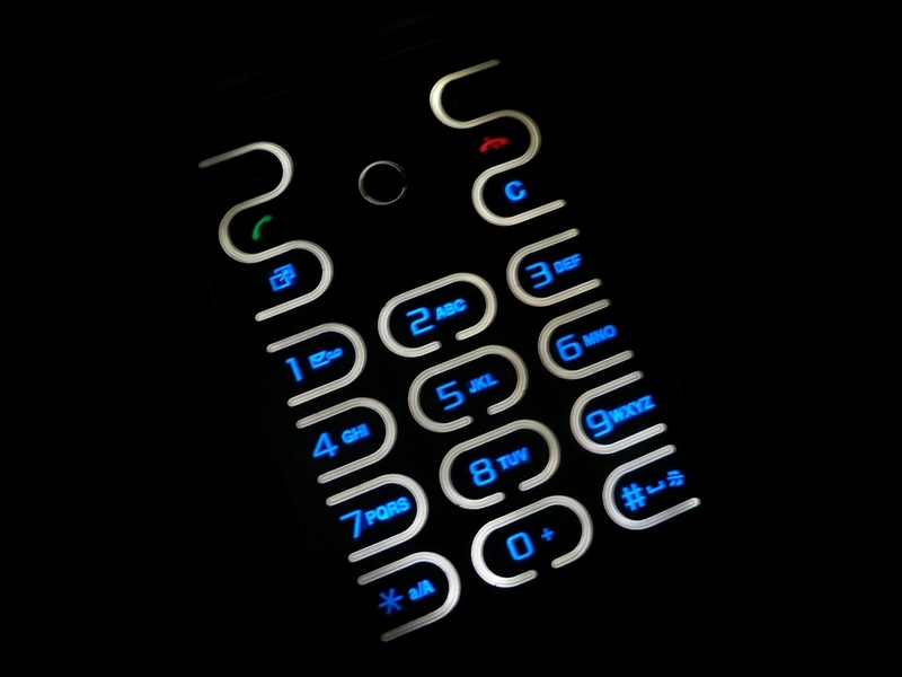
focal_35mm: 34
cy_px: 338
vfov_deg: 41.8
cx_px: 451
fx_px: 886
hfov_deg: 54.0
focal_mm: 6.3
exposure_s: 1/4
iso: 200
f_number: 2.8
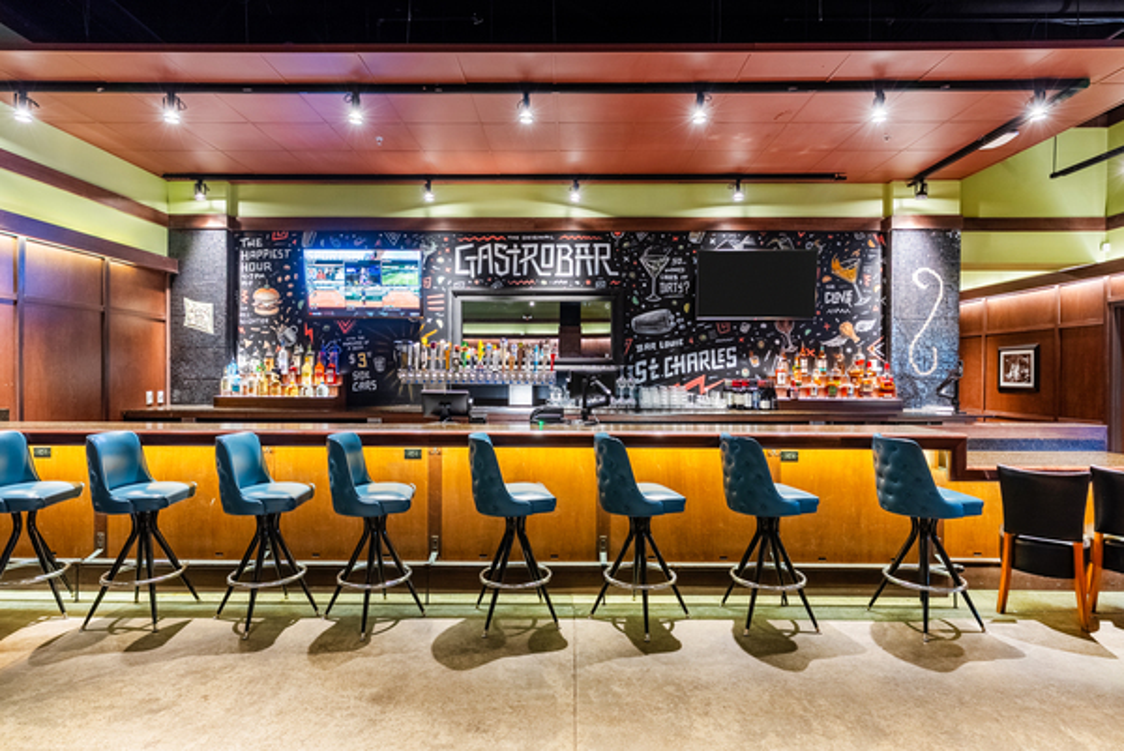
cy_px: 376
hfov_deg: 86.9
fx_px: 594
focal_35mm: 19
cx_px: 562
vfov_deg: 64.6
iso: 800
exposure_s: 1/6
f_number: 8
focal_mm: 19
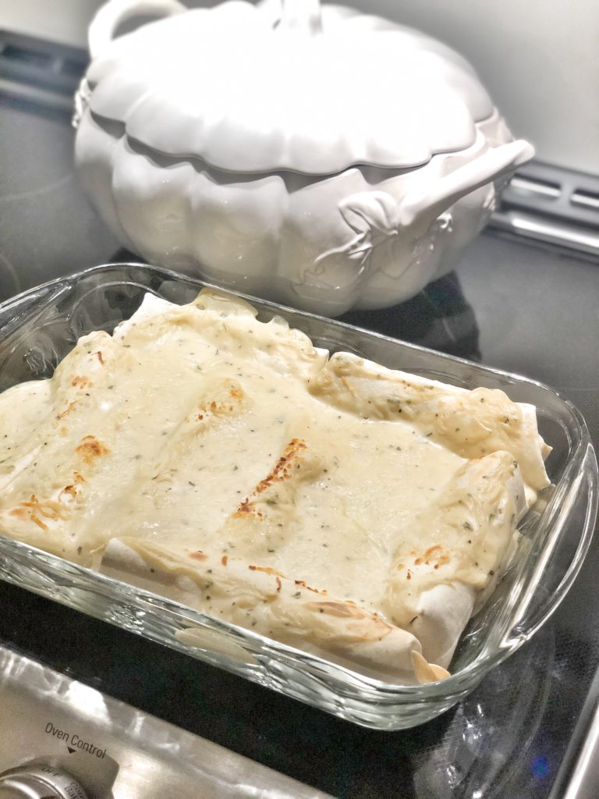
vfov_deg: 36.8
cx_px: 300
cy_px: 400
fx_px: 1200
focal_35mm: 52
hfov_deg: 28.0
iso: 64
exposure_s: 1/60
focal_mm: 6
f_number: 2.4
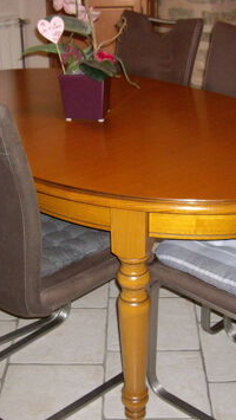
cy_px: 208
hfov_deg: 21.5
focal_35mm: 56
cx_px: 122
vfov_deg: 37.2
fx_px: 622
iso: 400
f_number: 2.8
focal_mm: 7.9
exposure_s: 1/40
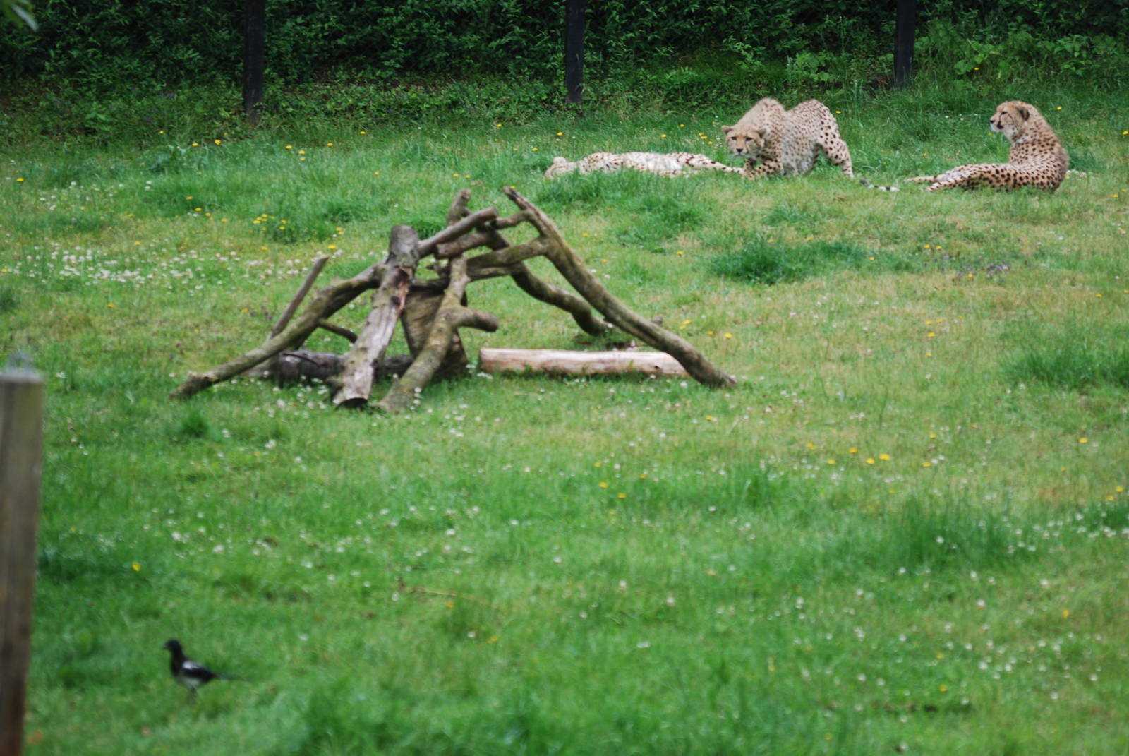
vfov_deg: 6.8
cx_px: 564
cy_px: 378
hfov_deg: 10.1
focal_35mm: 202
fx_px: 6358
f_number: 4.5
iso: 200
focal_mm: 135
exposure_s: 1/250
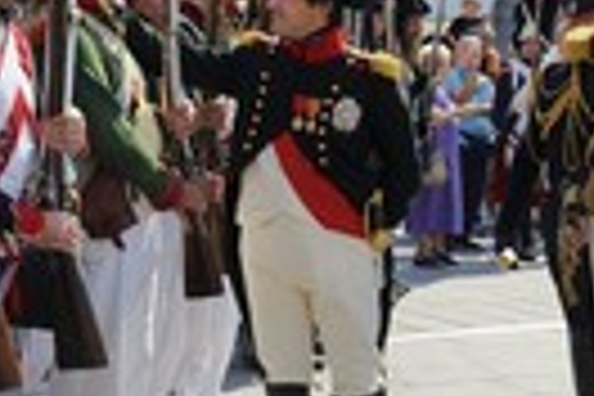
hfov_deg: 20.3
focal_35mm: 99
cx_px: 94
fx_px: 1633
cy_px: 112
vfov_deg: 13.8
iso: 400
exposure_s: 1/320
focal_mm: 31
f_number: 10
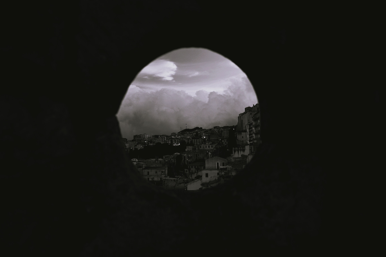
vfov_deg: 41.7
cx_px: 193
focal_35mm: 32
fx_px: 338
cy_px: 128
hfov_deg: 59.5
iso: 200
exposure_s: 1/10
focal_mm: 21
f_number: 4.5
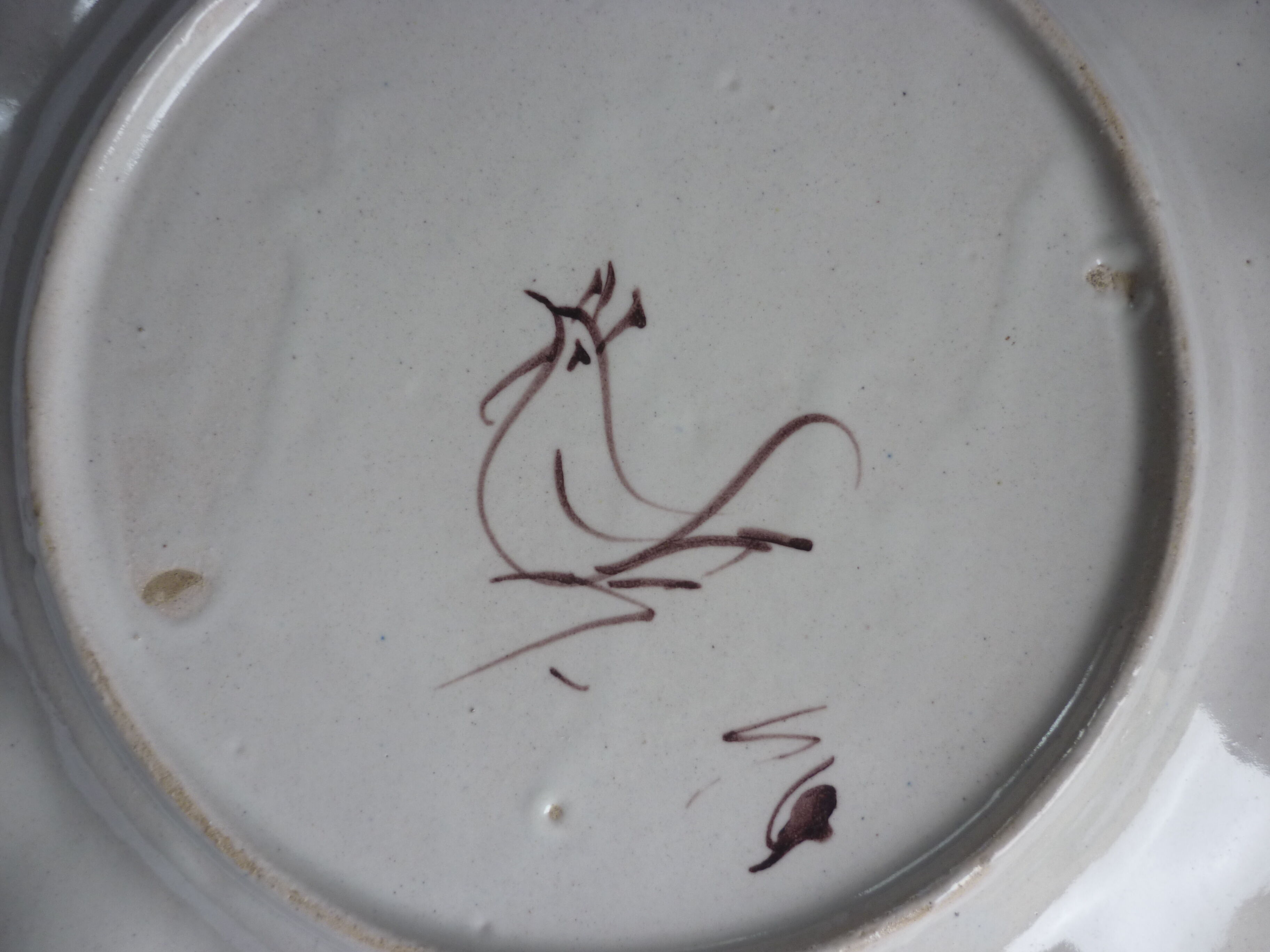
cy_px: 476
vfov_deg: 42.9
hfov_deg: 55.4
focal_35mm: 33
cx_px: 635
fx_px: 1211
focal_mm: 5.5
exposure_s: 1/60
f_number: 2.8
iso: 80
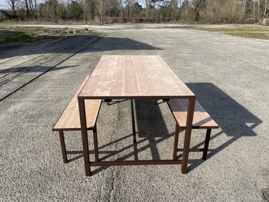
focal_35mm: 26
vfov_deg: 53.1
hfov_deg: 67.3
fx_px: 202
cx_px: 134
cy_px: 101
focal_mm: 4.2
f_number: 1.6
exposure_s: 1/2959
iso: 32
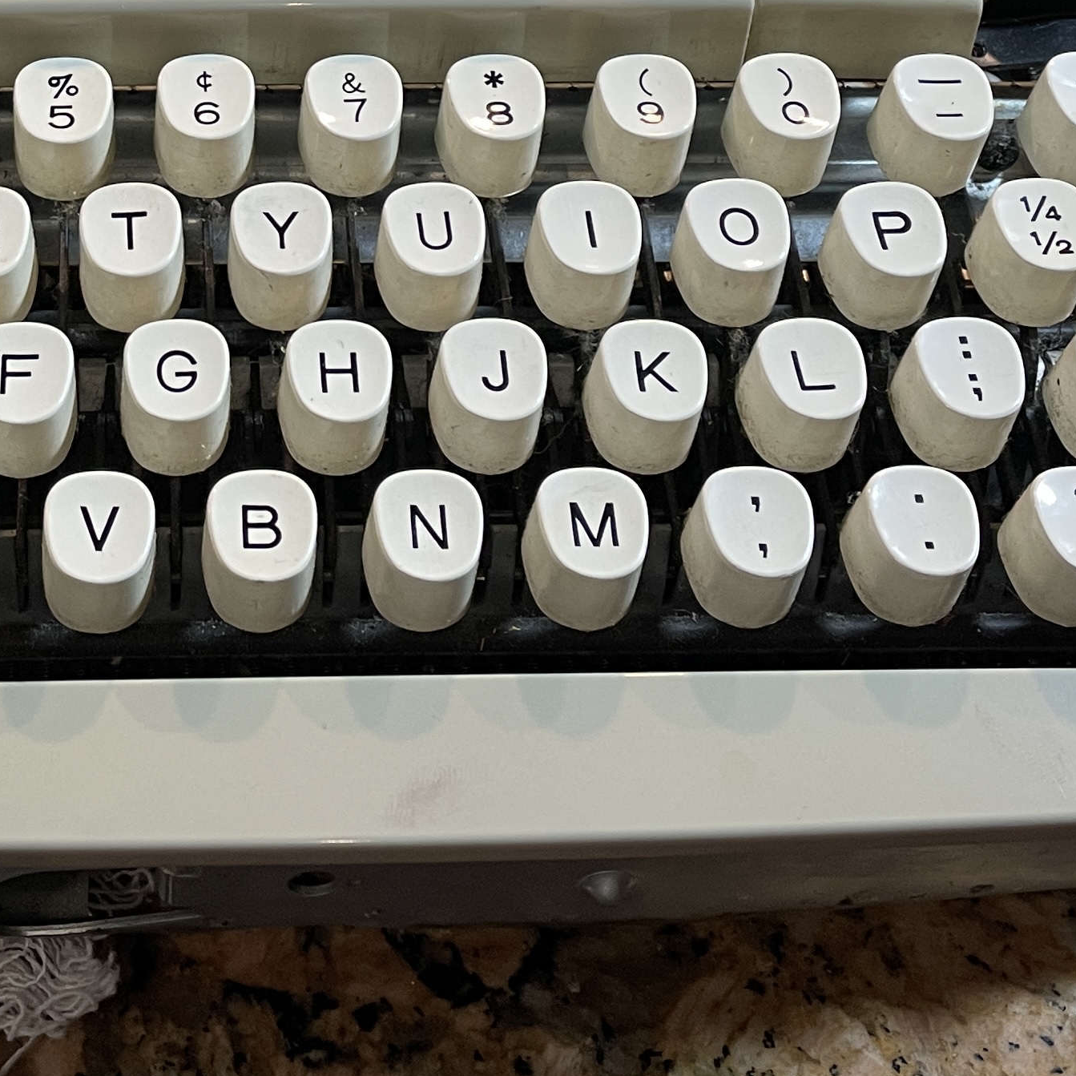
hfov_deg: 24.5
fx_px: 2427
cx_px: 163
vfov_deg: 23.5
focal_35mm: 69
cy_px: -107
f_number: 1.6
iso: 100
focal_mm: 4.2
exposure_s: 1/60
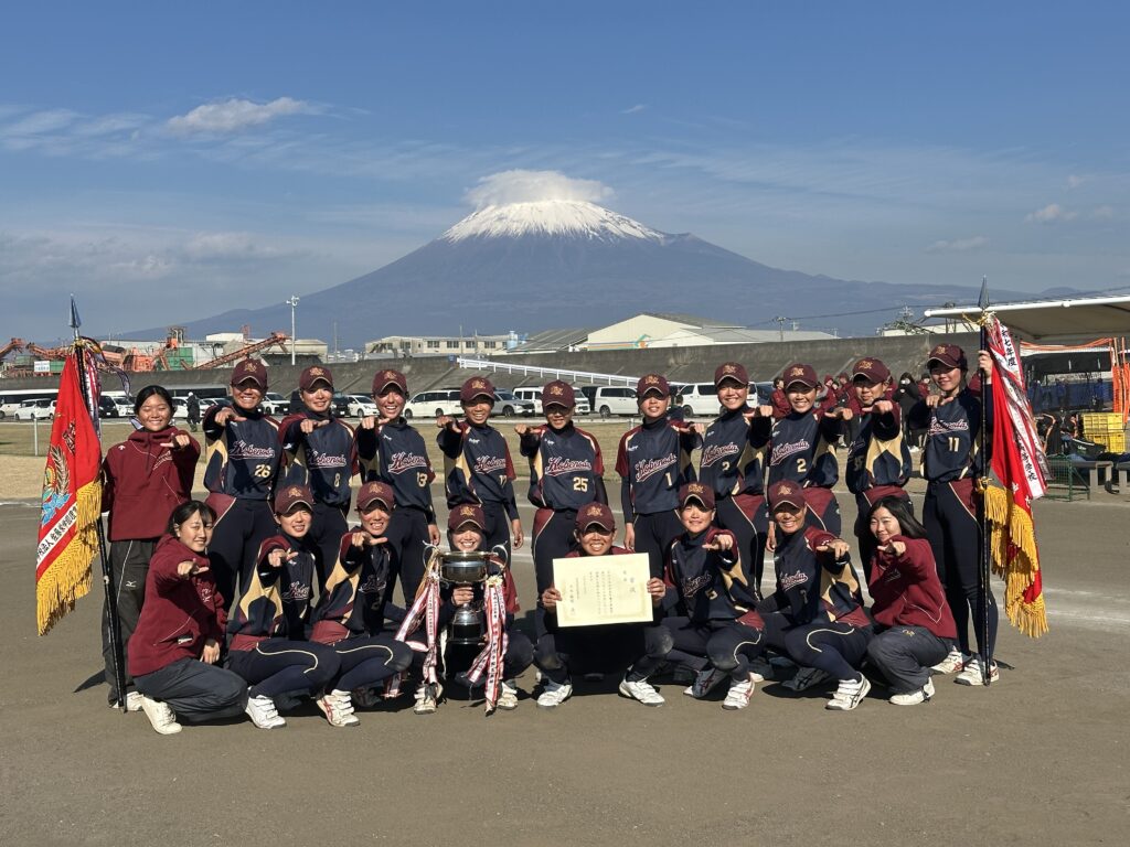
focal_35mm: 48
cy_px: 424
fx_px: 1567
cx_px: 565
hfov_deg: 39.7
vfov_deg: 30.3
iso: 64
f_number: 1.78
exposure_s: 1/4566
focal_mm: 6.86
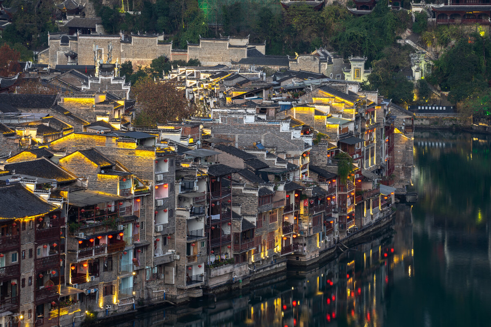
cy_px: 164
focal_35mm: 146
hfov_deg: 14.1
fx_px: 1990
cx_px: 246
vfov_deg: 9.4
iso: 50
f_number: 10
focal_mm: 146
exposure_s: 2
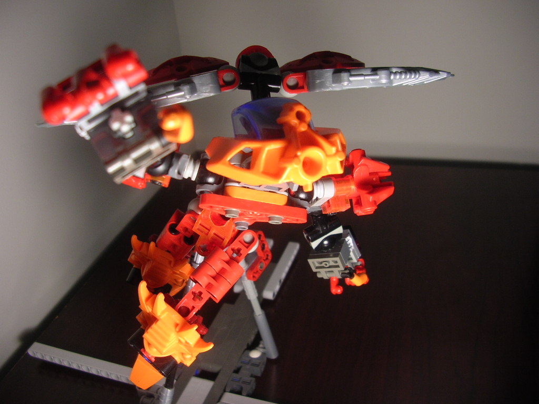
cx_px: 270
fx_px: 545
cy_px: 202
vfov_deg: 40.7
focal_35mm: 35
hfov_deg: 52.6
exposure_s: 1/43.8
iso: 50
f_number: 2.8
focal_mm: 5.8
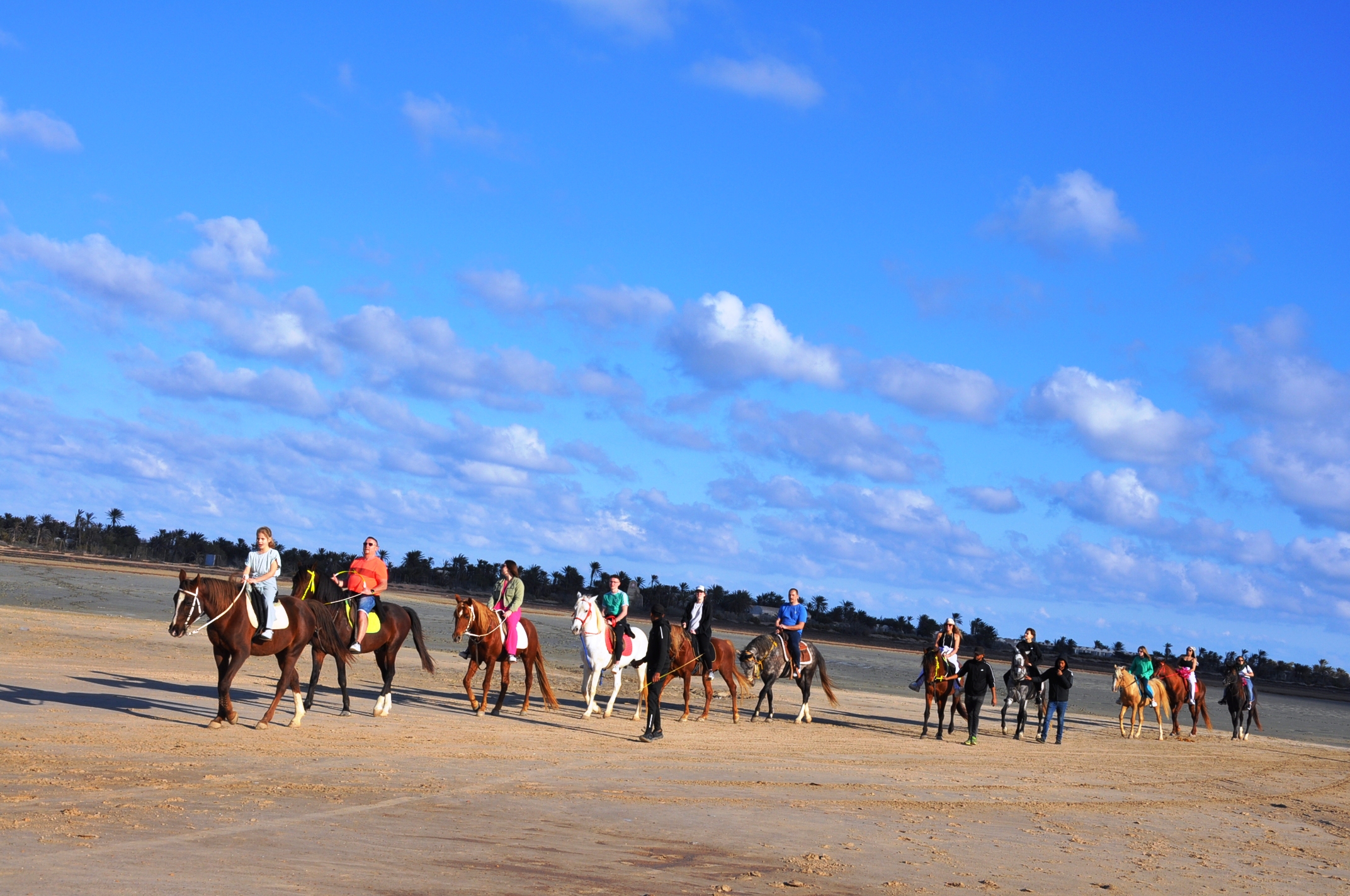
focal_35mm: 51
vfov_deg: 26.4
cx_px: 675
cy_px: 448
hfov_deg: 38.9
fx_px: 1910
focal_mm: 34
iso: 200
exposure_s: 1/500
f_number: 10
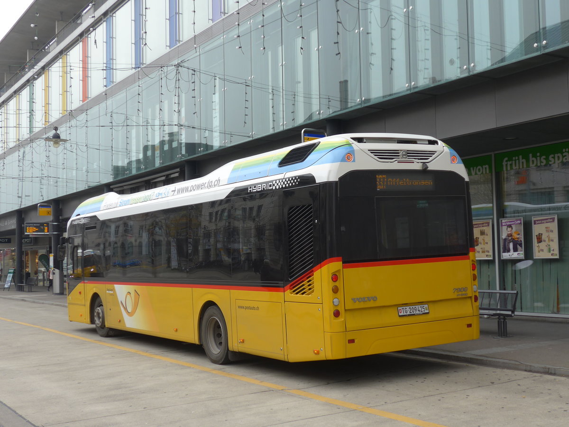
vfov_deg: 29.7
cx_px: 284
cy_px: 214
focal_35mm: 49
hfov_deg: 38.9
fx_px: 805
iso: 80
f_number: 3.2
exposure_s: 1/200
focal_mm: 10.1
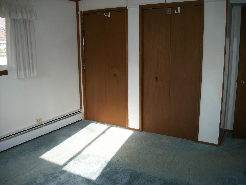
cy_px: 92
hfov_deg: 56.8
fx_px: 227
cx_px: 123
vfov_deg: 44.2
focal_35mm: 32
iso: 80
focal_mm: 5.7
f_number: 2.9
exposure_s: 1/80
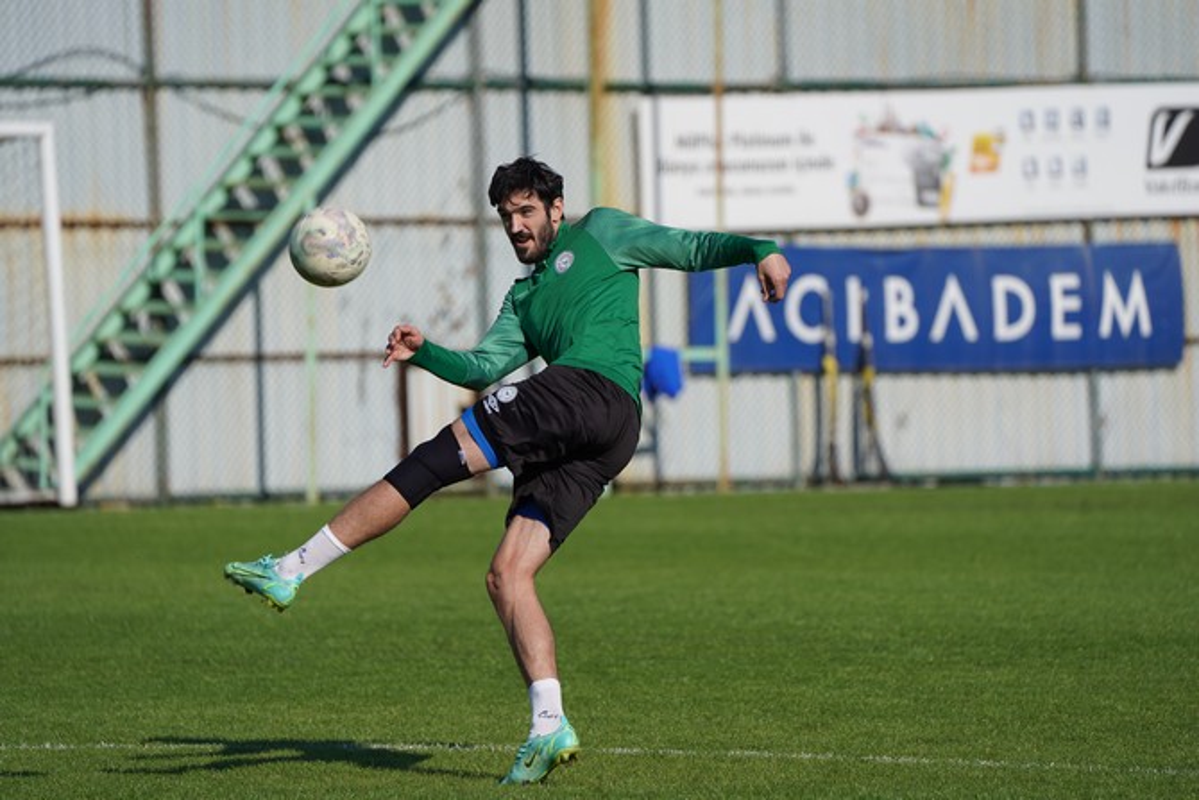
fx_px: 11192
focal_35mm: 336
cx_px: 600
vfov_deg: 4.1
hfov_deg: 6.1
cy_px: 400
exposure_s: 1/800
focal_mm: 336
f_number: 5.6
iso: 100
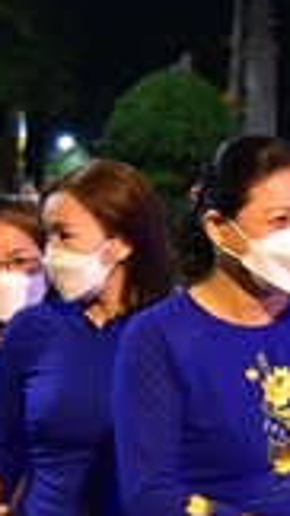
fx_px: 2190
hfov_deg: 7.3
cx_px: 590
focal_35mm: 160
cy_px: 319
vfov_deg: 13.4
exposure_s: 1/160
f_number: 4
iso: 12800
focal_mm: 38
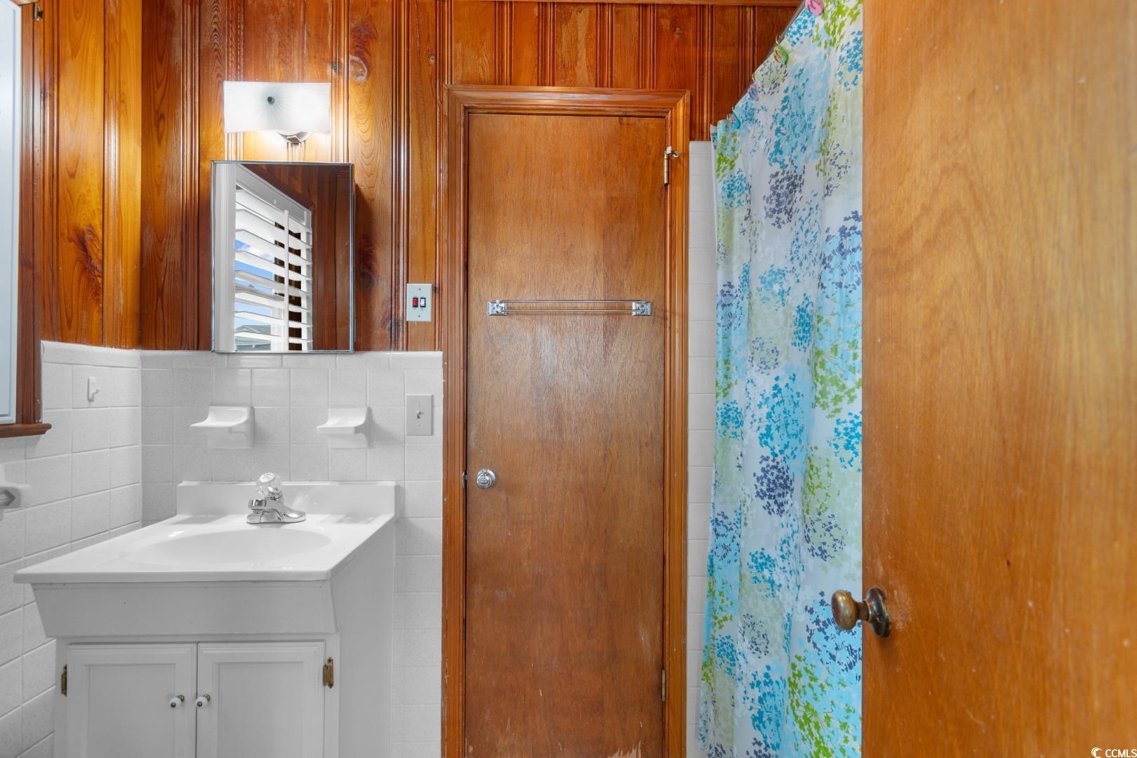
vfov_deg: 77.3
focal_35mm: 15
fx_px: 474
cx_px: 568
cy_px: 379
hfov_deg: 100.4
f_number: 4.5
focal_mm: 10
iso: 100
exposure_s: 1/5
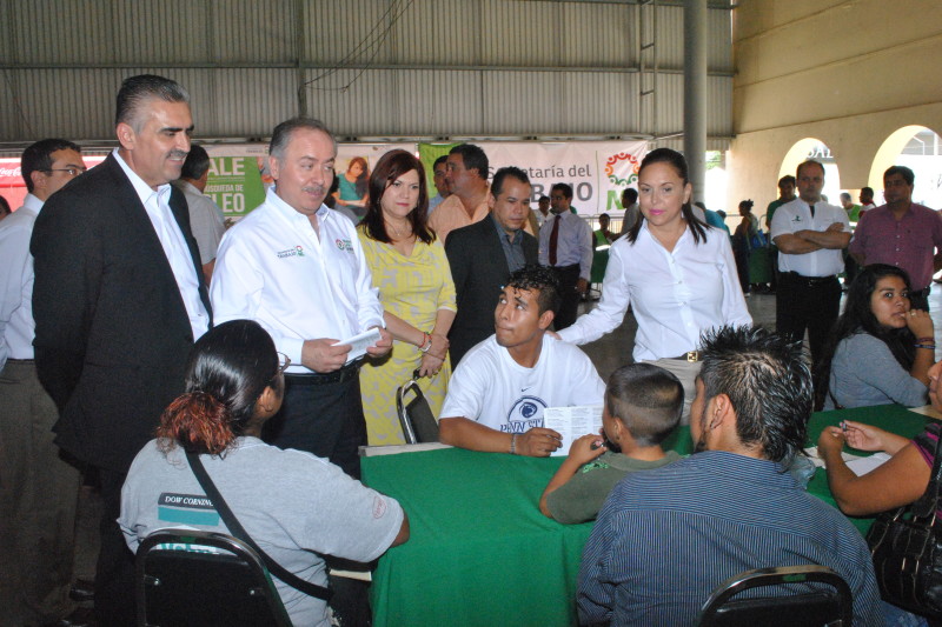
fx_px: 785
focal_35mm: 30
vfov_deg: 43.6
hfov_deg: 61.9
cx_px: 471
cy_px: 314
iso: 1600
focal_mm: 20
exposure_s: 1/125
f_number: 14
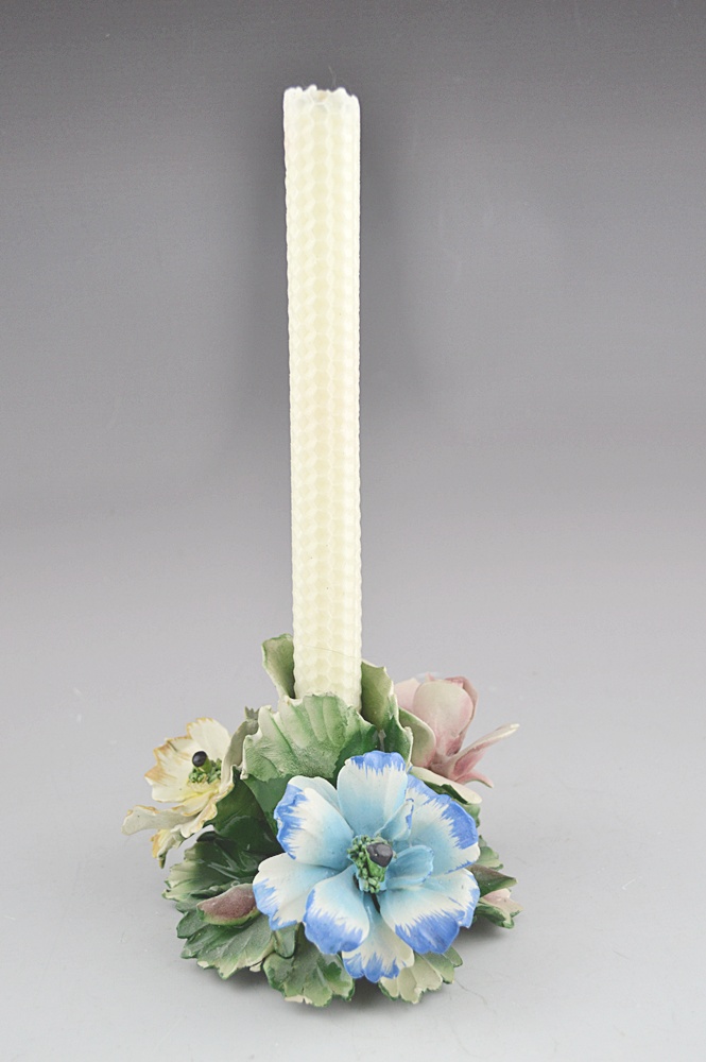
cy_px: 531
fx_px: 1326
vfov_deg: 43.6
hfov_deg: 29.8
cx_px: 353
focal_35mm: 45
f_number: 4.5
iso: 400
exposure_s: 1/80
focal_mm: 30
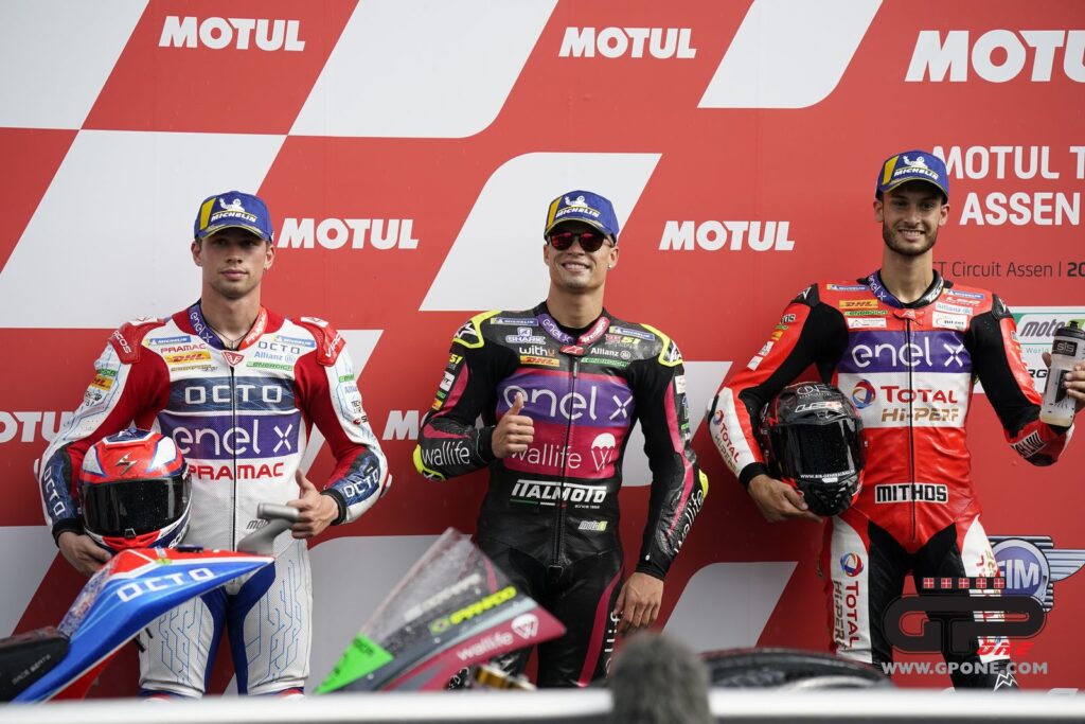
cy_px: 362
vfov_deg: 9.2
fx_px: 4521
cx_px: 542
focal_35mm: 150
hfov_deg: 13.7
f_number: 6.3
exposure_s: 1/640
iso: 400
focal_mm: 150
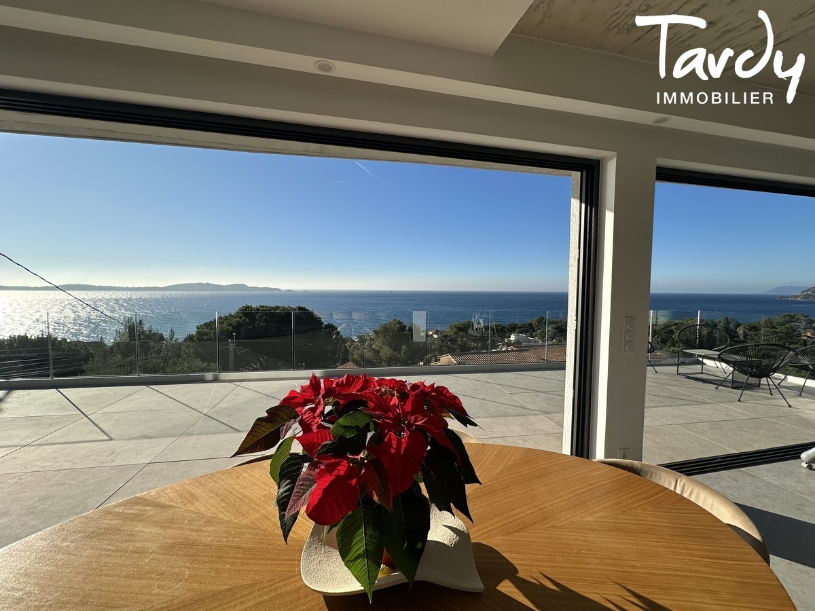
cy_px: 306
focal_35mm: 14
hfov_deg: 102.1
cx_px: 408
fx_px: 330
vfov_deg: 85.7
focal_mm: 2.22
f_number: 2.2
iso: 50
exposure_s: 1/3205
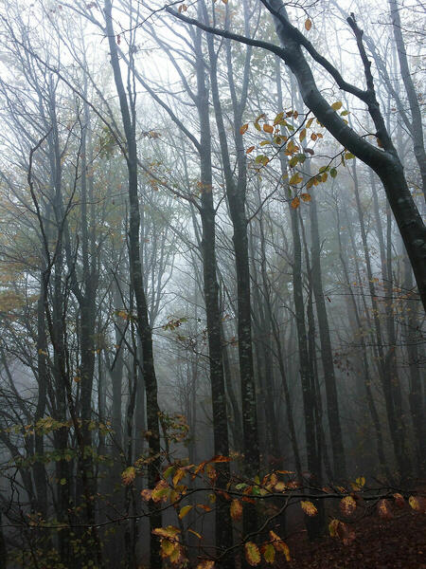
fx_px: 476
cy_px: 284
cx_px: 213
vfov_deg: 61.7
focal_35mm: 29
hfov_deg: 48.2
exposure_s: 1/100
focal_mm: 4.15
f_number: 2.2
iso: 40
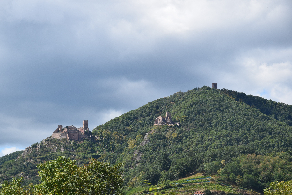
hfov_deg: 17.1
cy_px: 98
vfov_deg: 11.4
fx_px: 973
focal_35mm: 120
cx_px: 146
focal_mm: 80
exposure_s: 1/320
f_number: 9
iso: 200
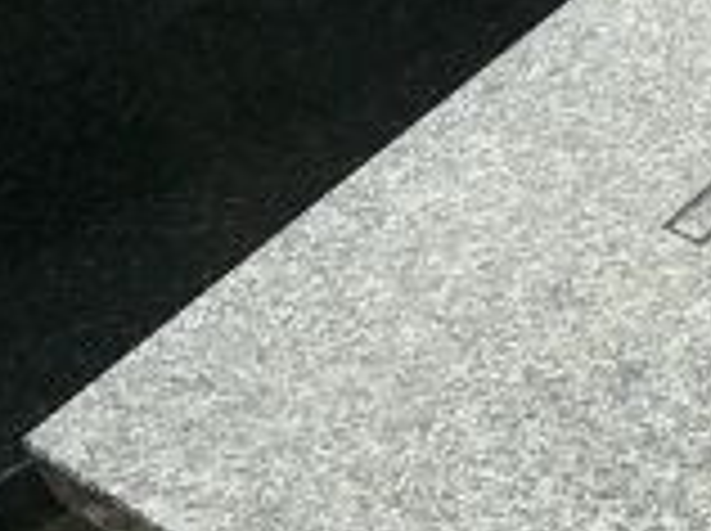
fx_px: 2912
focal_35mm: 142
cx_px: 1197
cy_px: 626
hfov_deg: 12.9
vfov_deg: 10.3
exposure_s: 1/250
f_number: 2.8
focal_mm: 5.2
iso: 80
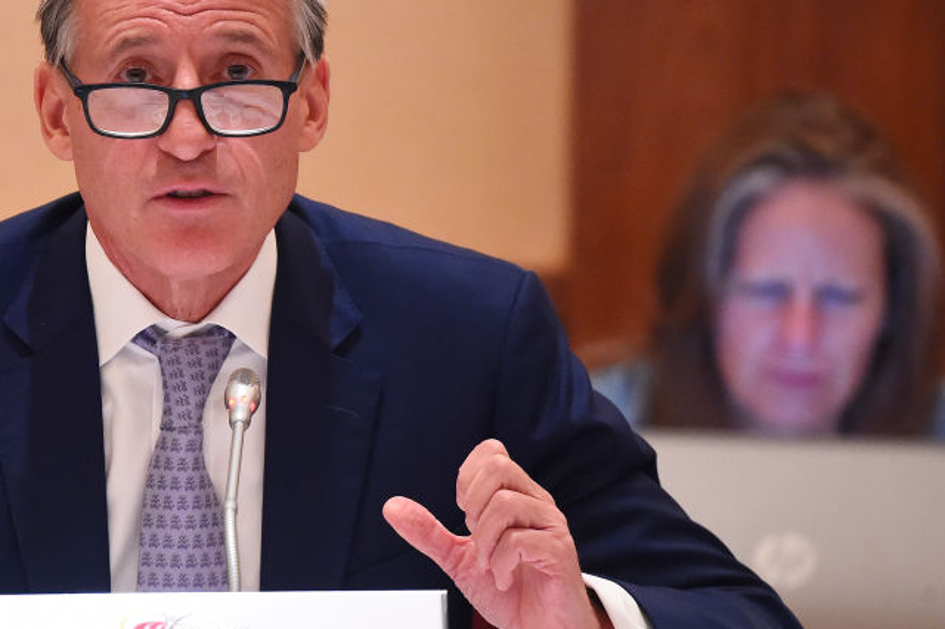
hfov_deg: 3.2
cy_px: 285
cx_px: 224
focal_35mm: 640
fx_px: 16791
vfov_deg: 2.1
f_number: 5.6
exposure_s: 1/125
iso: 8000
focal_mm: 400
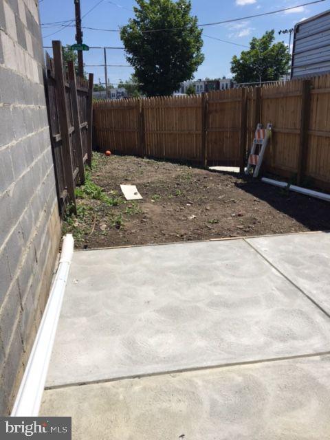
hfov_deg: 48.2
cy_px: 220
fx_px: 369
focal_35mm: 29
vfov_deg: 61.7
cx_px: 165
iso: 25
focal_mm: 4.15
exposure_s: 1/2404
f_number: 2.2
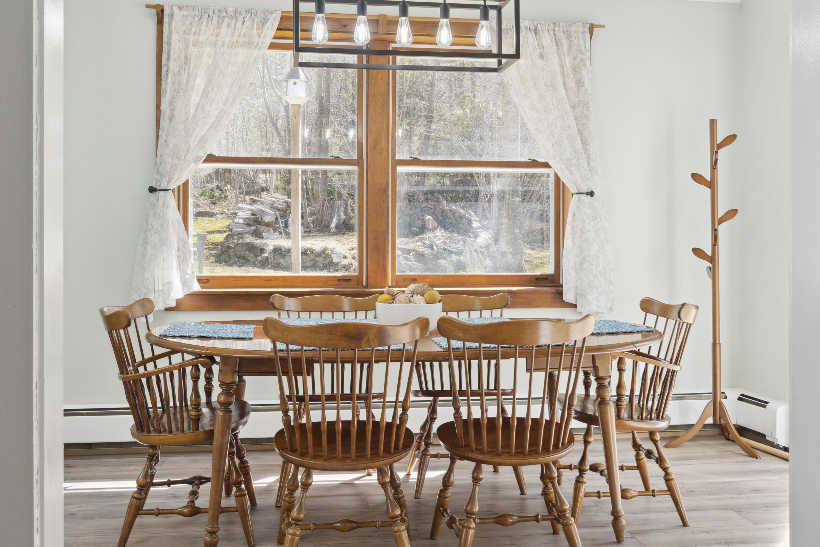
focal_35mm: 35
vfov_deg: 37.8
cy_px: 274
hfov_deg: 54.4
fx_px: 797
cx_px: 416
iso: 400
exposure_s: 1/13
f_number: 8
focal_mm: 23
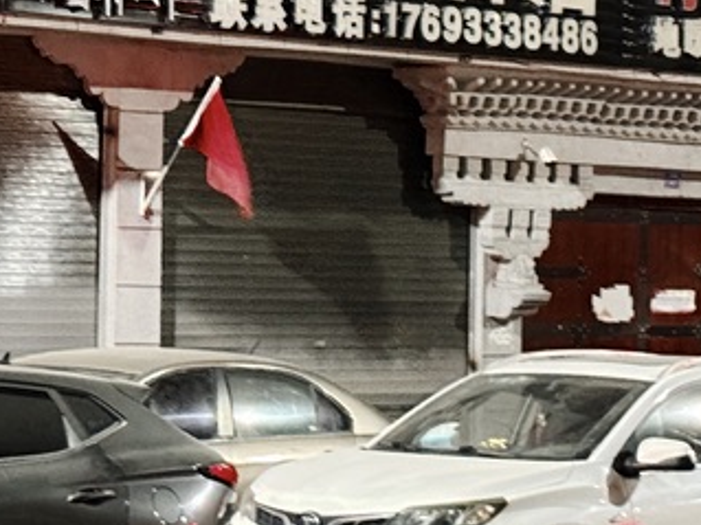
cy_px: 189
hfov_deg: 12.8
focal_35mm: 154
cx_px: 268
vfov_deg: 9.6
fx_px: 3117
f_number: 1.78
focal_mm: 6.76
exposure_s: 1/17
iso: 800
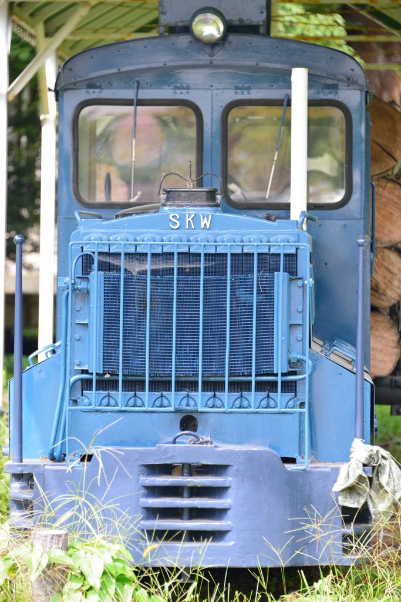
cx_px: 200
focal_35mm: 190
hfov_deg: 7.2
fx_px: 3173
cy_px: 301
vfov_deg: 10.8
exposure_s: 1/100
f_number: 5.6
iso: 400
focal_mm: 190
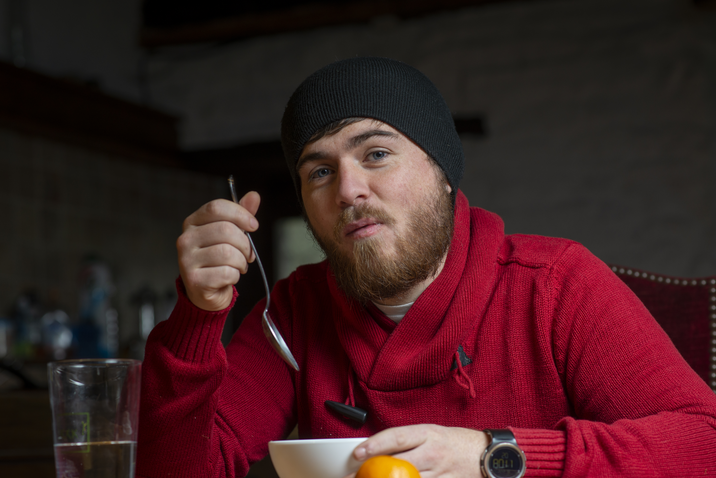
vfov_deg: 16.1
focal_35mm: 85
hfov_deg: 23.9
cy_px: 239
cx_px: 358
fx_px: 1691
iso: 200
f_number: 4
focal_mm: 85
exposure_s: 1/125
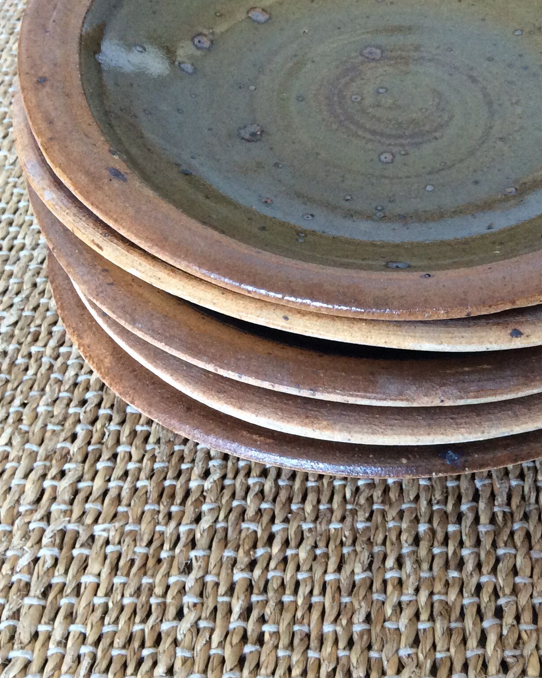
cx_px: 358
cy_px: 249
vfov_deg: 35.1
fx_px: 1063
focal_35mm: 53
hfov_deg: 28.4
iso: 125
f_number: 2.4
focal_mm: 3.3
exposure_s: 1/25
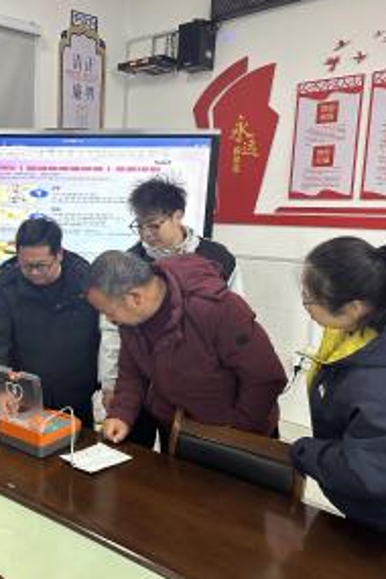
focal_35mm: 35
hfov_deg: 35.2
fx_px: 563
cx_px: 24
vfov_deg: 54.4
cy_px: 286
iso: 160
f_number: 1.78
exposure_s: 1/50
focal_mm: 6.86
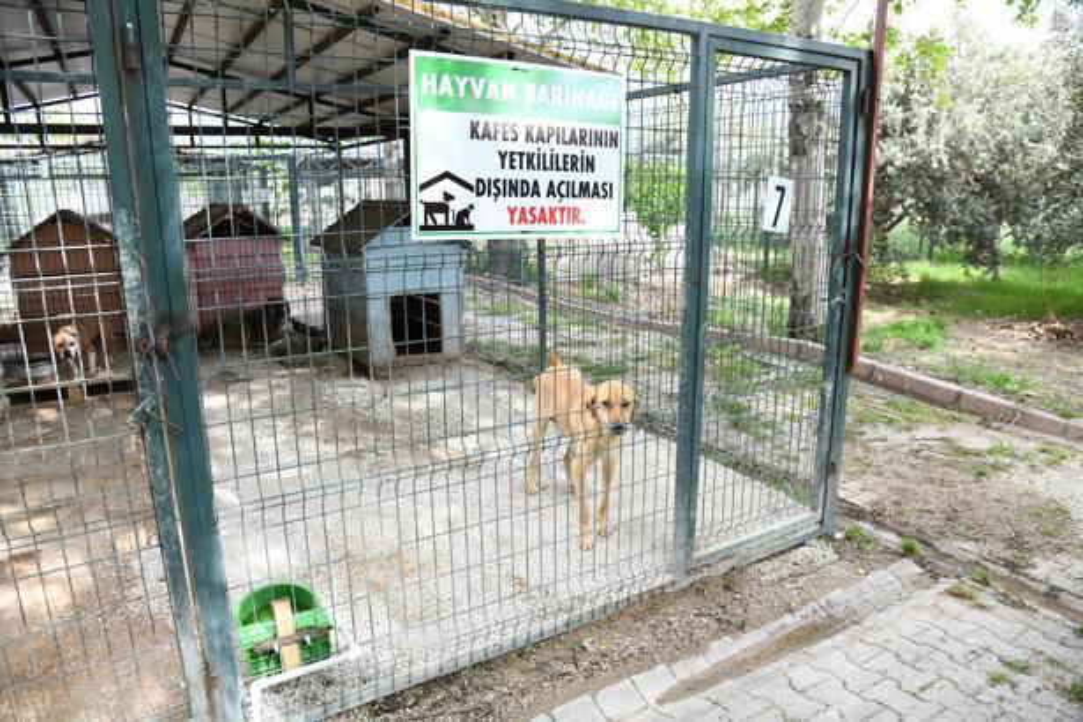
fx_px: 722
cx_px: 542
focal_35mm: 24
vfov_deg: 53.1
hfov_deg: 73.7
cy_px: 361
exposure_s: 1/400
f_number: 5.6
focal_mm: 24
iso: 1000
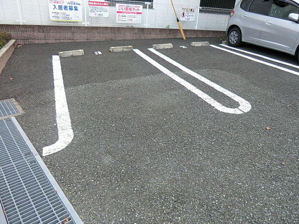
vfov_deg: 54.9
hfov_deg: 69.4
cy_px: 111
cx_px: 154
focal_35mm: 25
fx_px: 216
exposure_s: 1/200
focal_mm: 4.3
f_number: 3.2
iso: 80
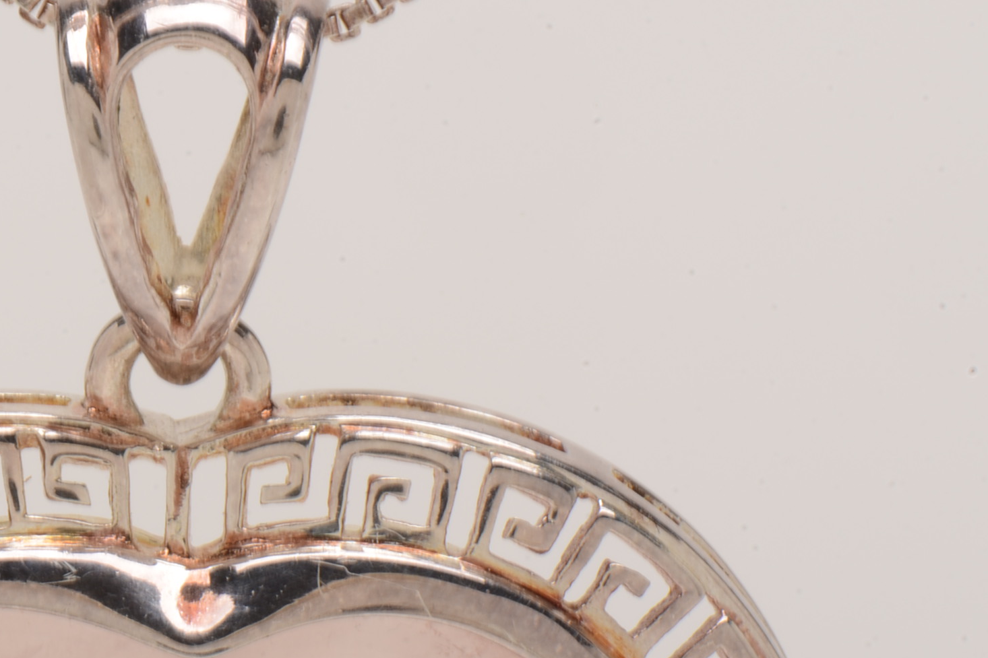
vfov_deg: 6.4
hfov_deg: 9.6
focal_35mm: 214
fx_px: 5868
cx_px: 347
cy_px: 420
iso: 100
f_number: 25
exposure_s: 1/160
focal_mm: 85
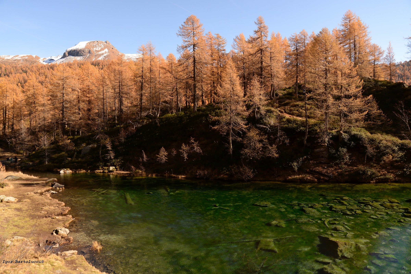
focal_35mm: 24
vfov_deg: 53.2
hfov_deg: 73.7
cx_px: 206
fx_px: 274
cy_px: 137
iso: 400
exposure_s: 1/640
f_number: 5.6
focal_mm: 24
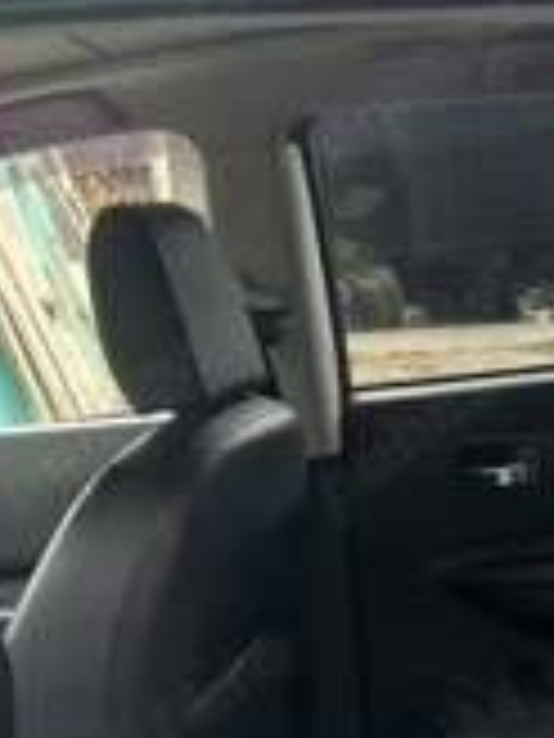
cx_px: 617
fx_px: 1408
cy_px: 819
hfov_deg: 21.1
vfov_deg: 26.9
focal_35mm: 66
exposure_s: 1/33
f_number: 1.8
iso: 200
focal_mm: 4
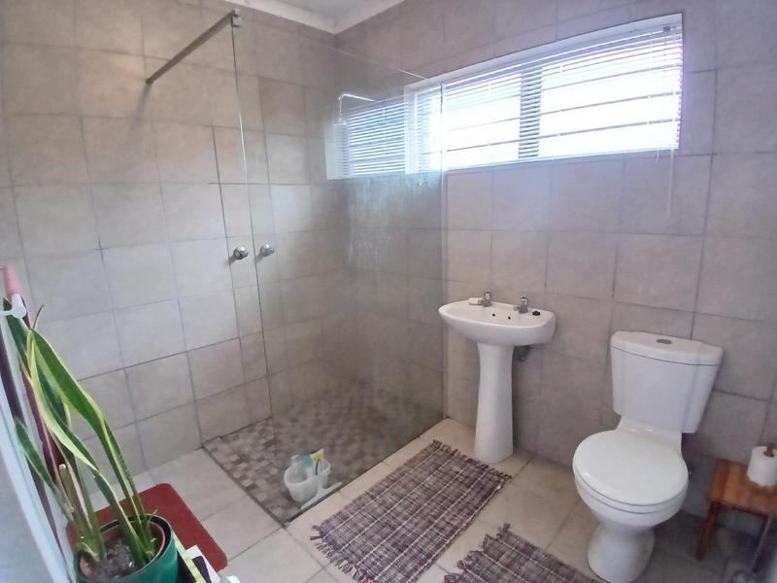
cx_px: 388
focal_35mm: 17
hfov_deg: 91.0
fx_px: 382
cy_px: 292
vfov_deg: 74.7
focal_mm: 1.4
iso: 400
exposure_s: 1/33.3
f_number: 2.2
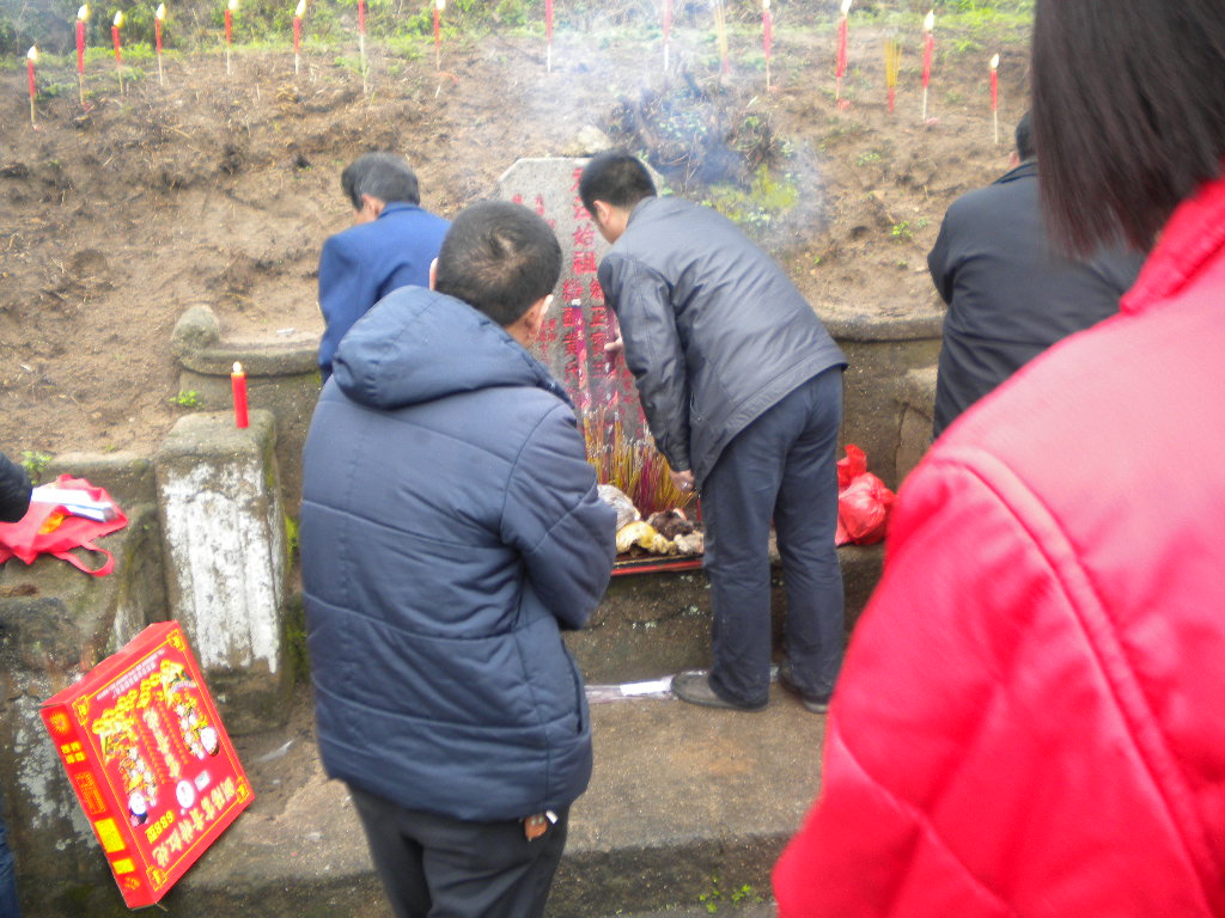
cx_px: 612
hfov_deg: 52.6
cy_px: 459
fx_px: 1239
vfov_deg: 40.7
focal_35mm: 35
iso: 116
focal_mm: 6.3
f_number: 3.1
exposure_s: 1/60
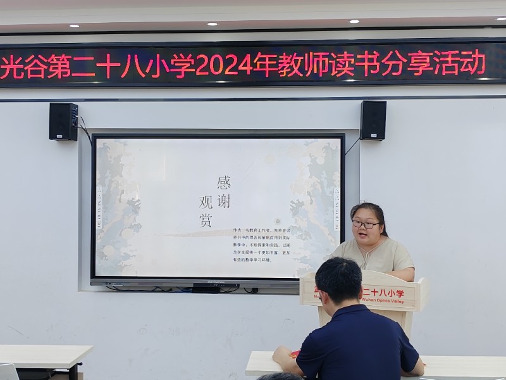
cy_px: 190
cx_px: 253
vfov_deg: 29.1
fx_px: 731
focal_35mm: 50
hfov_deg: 38.2
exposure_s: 1/100
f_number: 1.9
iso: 100
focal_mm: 5.52
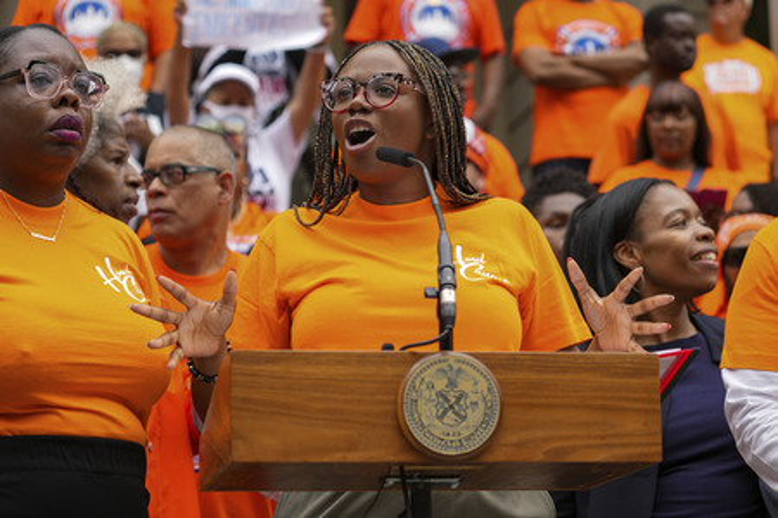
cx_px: 389
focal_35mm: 100
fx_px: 2161
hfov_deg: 20.4
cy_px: 259
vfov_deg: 13.7
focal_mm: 100
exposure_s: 1/500
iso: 200
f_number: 5
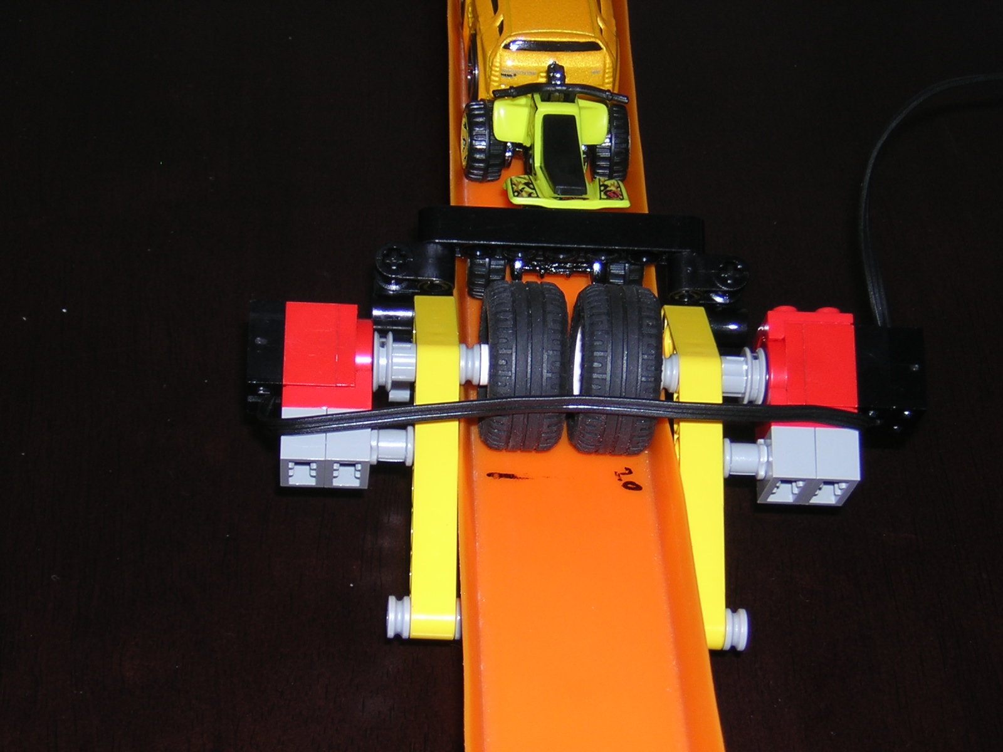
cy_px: 376
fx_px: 2579
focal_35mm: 89
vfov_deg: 16.6
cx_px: 502
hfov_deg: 22.0
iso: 100
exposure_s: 1/60.1
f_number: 4.2
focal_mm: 11.6
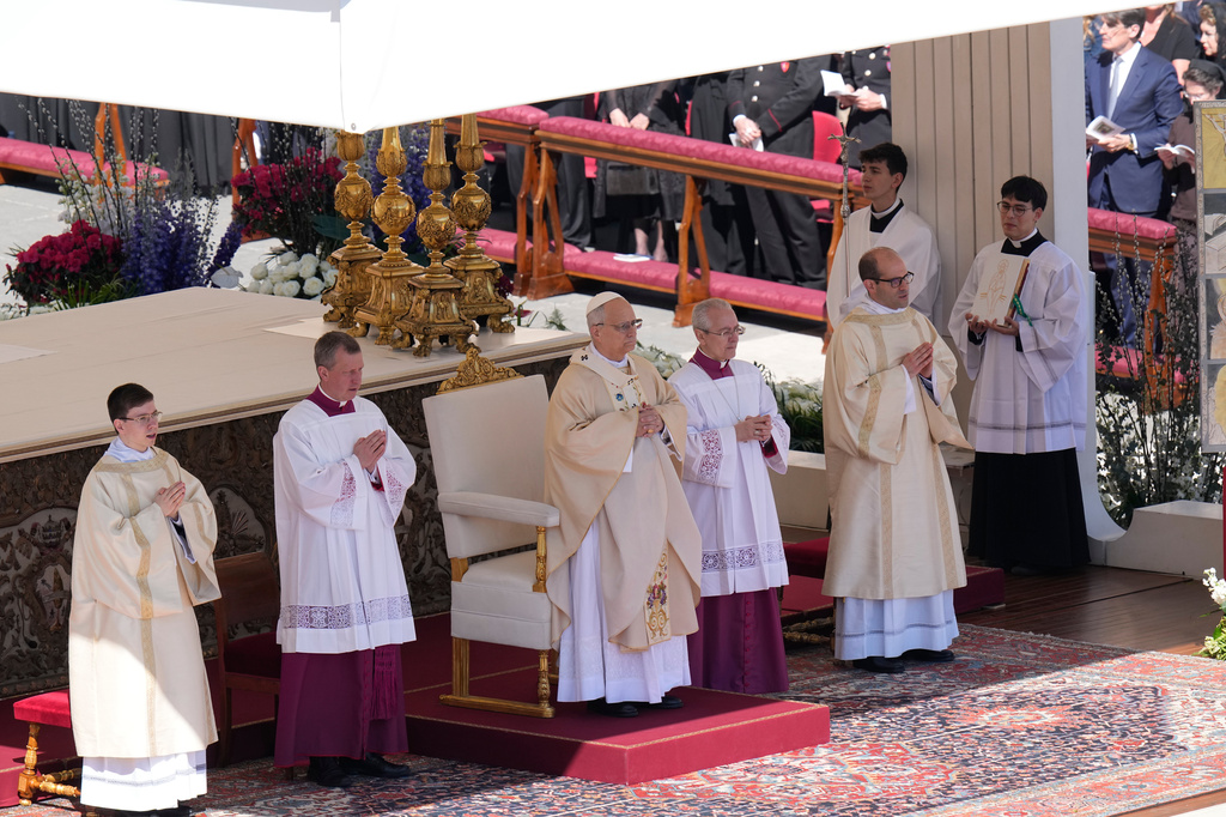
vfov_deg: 2.5
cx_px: 613
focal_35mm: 560
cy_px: 408
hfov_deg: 3.7
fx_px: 19064
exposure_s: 1/800
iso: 640
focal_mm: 560
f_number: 8
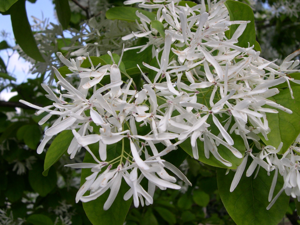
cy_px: 108
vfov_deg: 36.0
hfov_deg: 46.8
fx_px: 347
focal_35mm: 40
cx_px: 143
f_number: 7.6
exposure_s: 1/96
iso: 100
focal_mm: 8
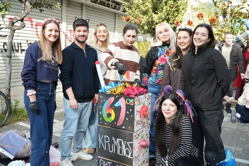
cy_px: 83
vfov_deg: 42.3
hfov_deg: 60.3
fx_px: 214
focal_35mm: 31
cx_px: 124
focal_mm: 21
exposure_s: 1/500
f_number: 4
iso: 500
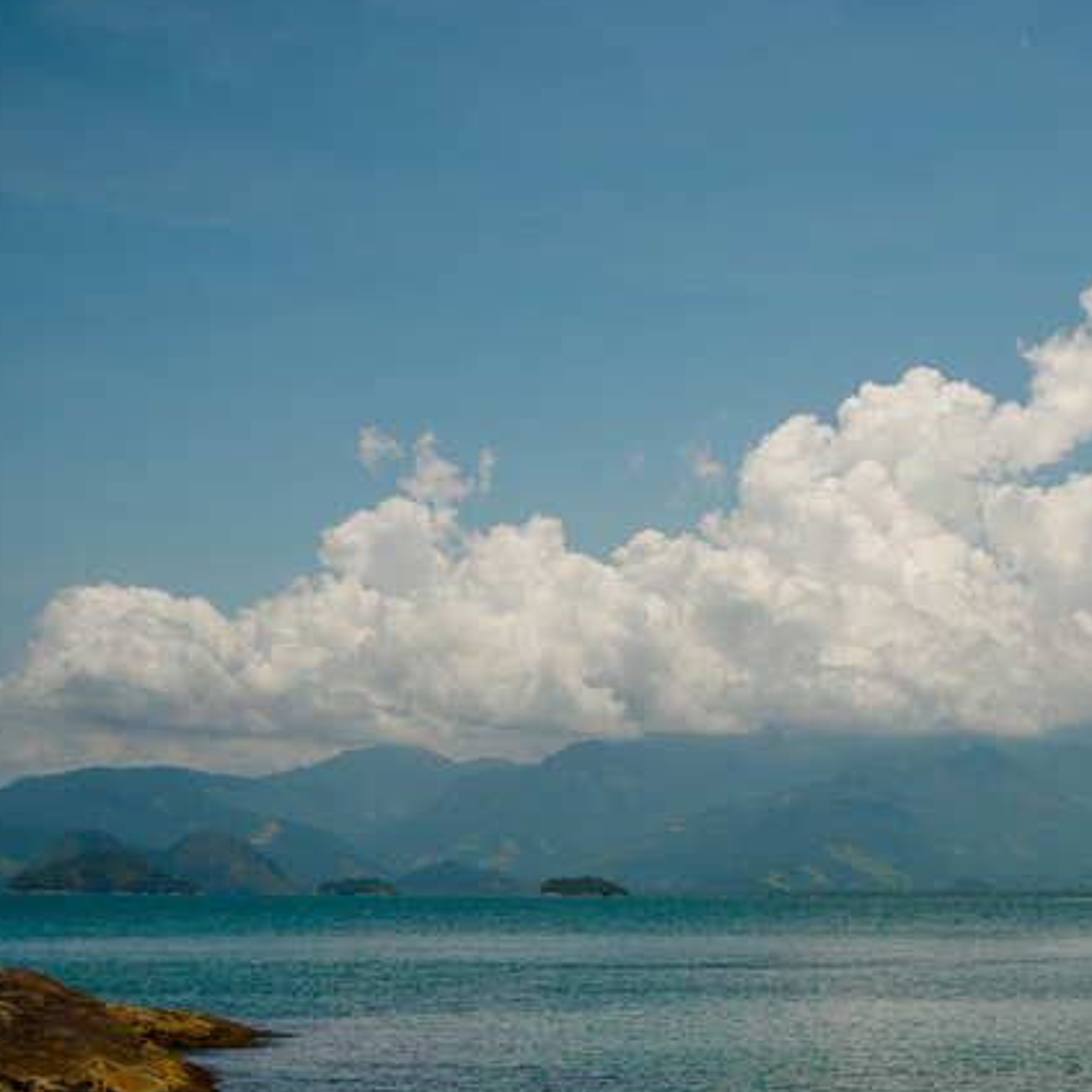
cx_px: 1452
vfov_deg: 22.7
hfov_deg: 20.8
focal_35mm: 75
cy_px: 917
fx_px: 2677
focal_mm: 31
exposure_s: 1/250
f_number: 10
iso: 100
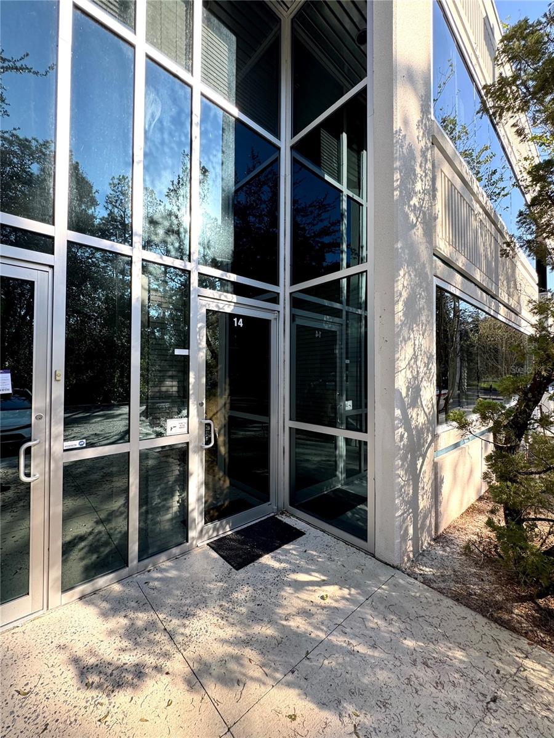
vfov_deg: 102.1
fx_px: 299
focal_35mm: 14
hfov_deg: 85.7
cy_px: 369
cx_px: 277
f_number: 2.2
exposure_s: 1/190
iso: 40
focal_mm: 2.22
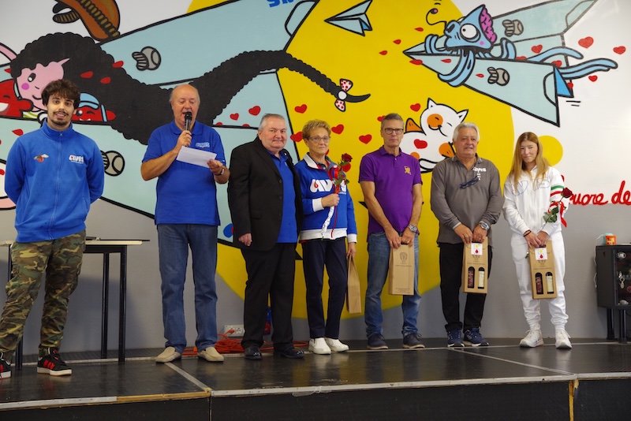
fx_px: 929
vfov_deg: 25.5
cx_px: 316
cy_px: 210
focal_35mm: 53
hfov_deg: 37.5
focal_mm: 53
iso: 3200
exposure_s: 1/60
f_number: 4.5
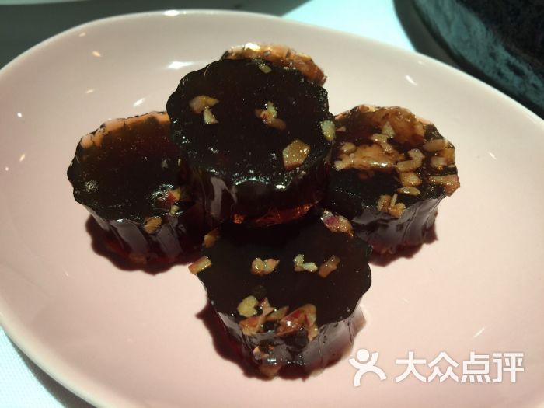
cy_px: 204
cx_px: 272
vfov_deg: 48.2
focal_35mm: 29
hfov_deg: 61.7
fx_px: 456
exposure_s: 1/33
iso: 64
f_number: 2.2
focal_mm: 4.15
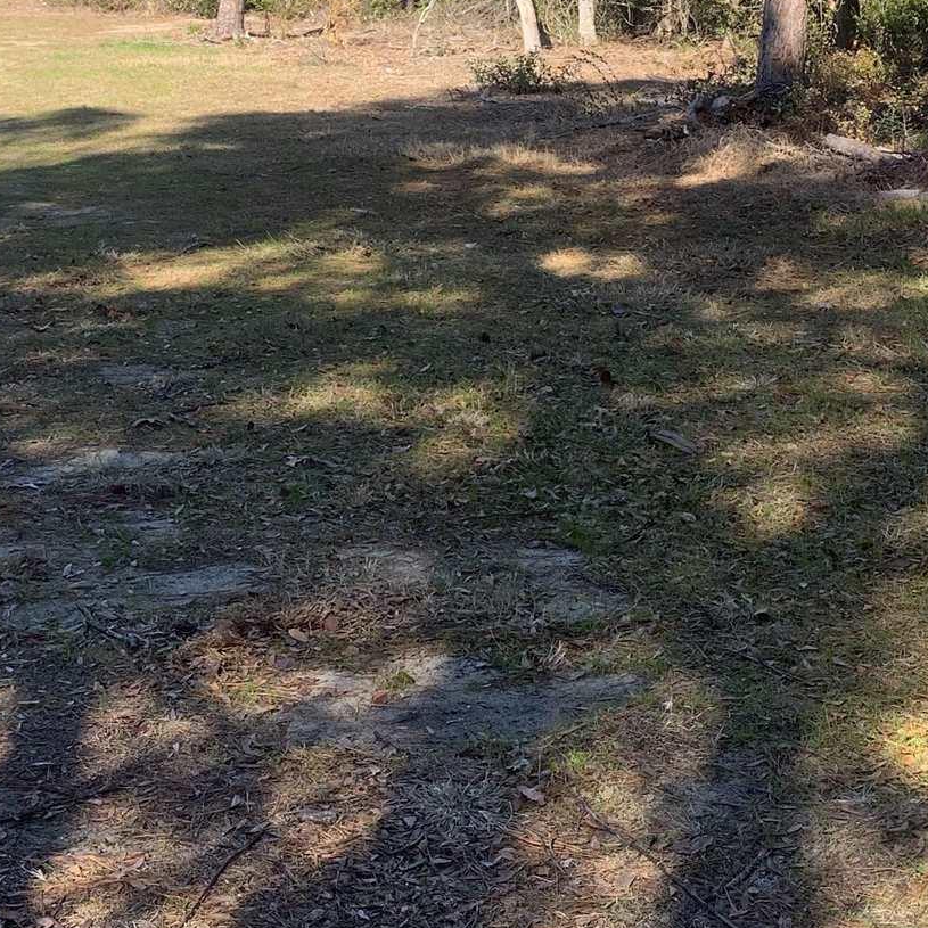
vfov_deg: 25.8
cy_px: 138
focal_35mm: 65
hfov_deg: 26.5
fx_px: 1971
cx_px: 518
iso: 25
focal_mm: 4.25
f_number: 1.8
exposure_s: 1/732
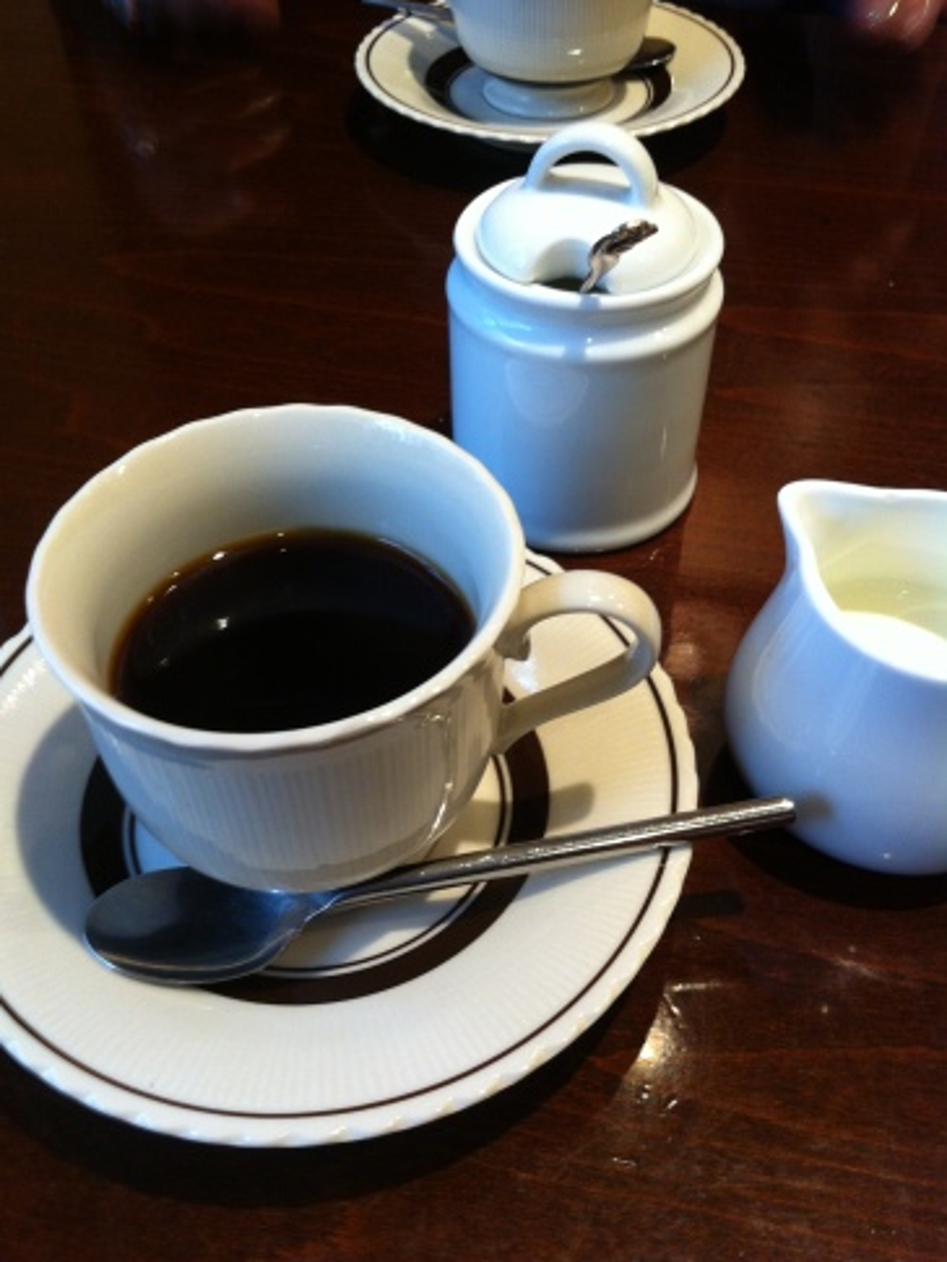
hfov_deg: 39.7
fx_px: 1313
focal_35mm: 36
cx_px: 464
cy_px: 622
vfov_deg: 51.3
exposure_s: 1/15
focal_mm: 3.85
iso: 125
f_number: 2.8
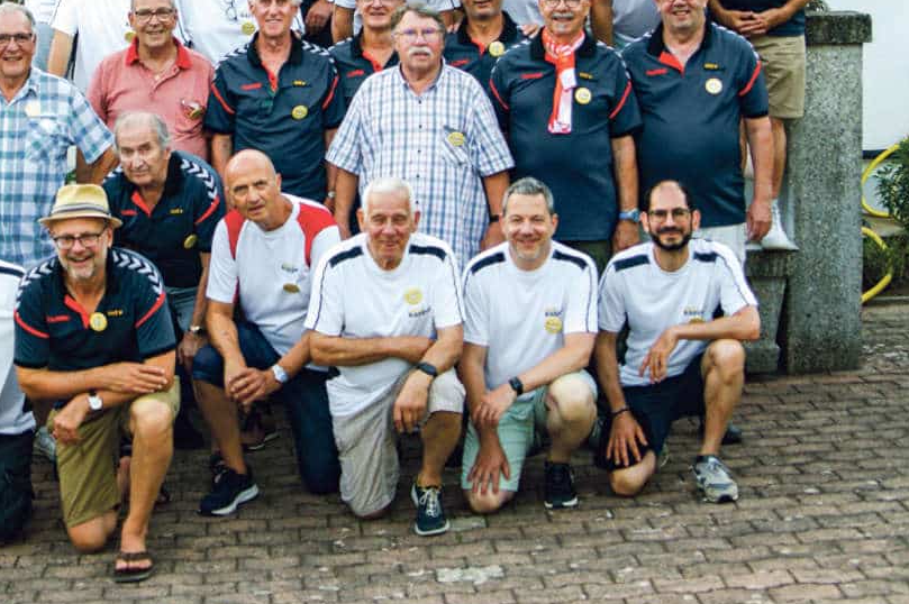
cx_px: 175
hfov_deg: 22.6
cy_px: 101
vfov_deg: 15.2
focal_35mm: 89
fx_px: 2245
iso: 100
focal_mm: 30
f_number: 2.8
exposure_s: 1/60
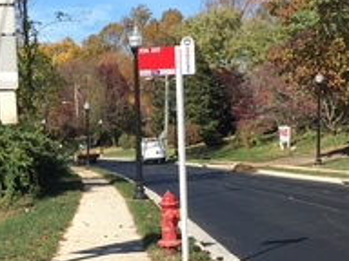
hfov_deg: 23.5
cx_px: 157
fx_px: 837
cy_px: 260
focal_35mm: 83
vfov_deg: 17.4
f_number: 2.2
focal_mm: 4.15
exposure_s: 1/1582
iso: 32
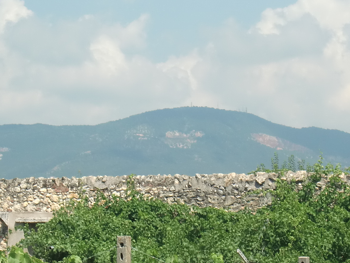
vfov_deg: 6.9
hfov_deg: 9.2
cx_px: 143
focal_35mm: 216
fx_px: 2184
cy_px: 220
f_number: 5.4
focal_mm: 15.81
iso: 64
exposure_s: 1/400
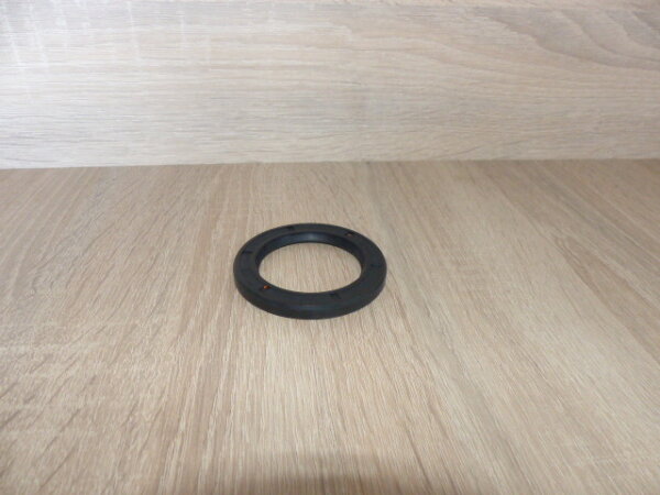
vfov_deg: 53.1
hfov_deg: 67.3
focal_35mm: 26
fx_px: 496
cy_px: 248
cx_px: 330
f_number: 2.8
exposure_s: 1/60
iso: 400
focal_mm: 4.5
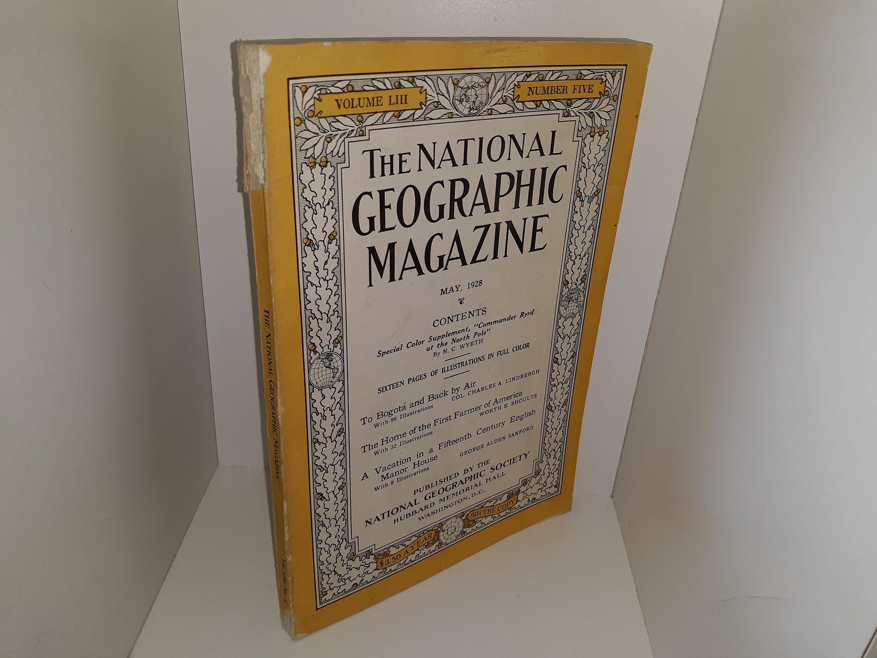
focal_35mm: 28
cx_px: 438
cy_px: 329
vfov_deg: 49.7
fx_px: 709
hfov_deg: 63.4
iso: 40
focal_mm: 3.7
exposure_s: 1/276
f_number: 1.7
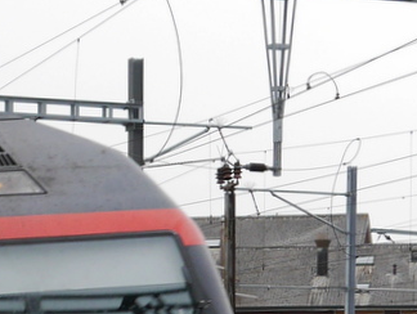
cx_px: -197
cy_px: 389
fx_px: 1556
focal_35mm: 129
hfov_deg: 14.3
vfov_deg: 11.3
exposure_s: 1/200
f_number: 5.6
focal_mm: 19
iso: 160
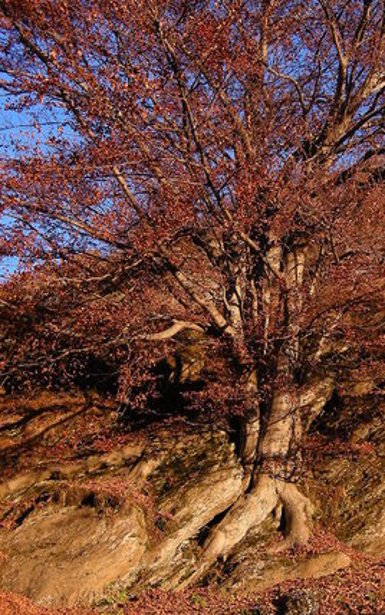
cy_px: 319
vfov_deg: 38.8
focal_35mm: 52
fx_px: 872
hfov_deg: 24.8
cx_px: 250
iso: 64
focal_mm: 7.5
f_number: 3.4
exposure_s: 1/114
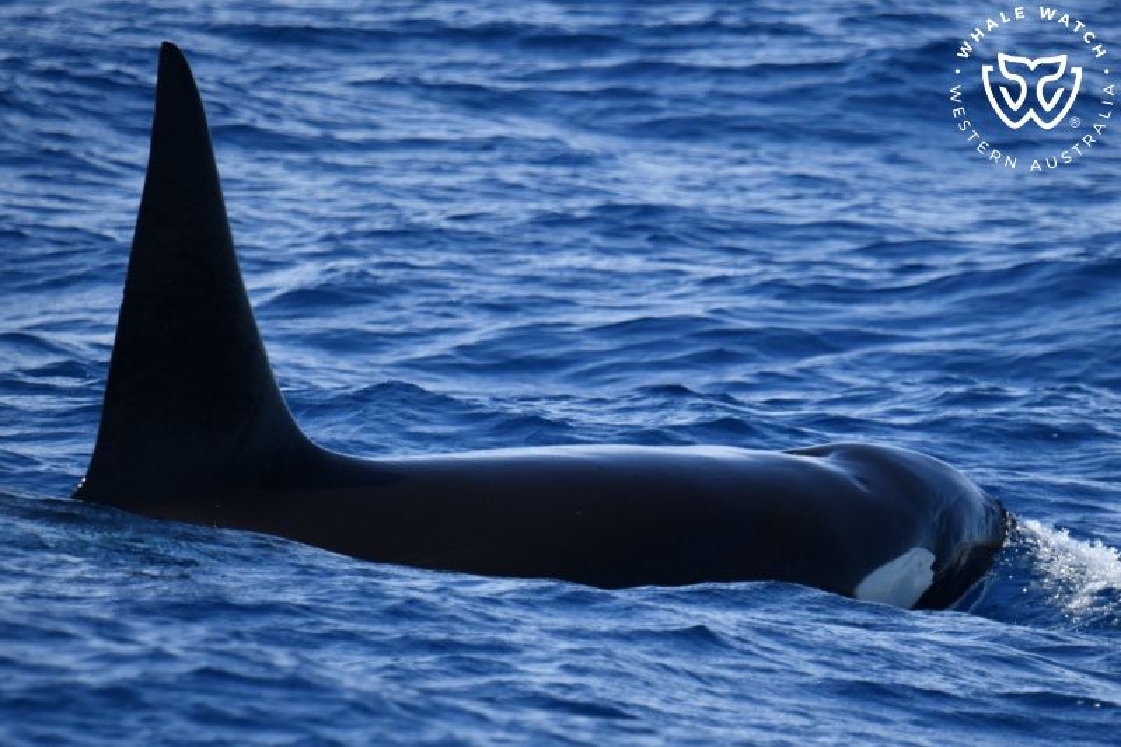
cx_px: 560
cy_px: 374
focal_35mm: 500
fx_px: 15565
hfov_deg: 4.1
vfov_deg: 2.7
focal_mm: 500
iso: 1600
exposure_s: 1/8000
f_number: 6.3
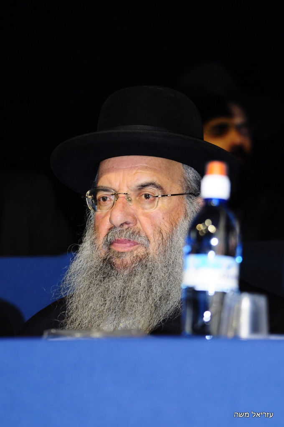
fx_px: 2403
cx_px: 142
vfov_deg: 10.2
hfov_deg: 6.8
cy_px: 214
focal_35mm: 202
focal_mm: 135
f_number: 4
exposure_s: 1/200
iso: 800
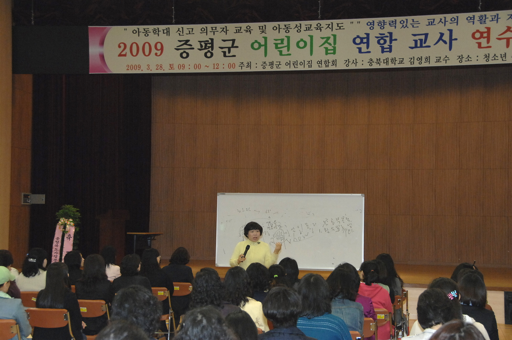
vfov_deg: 20.6
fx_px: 938
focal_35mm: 66
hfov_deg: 30.5
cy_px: 170
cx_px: 256
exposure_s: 1/60
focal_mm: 44
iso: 800
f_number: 6.7
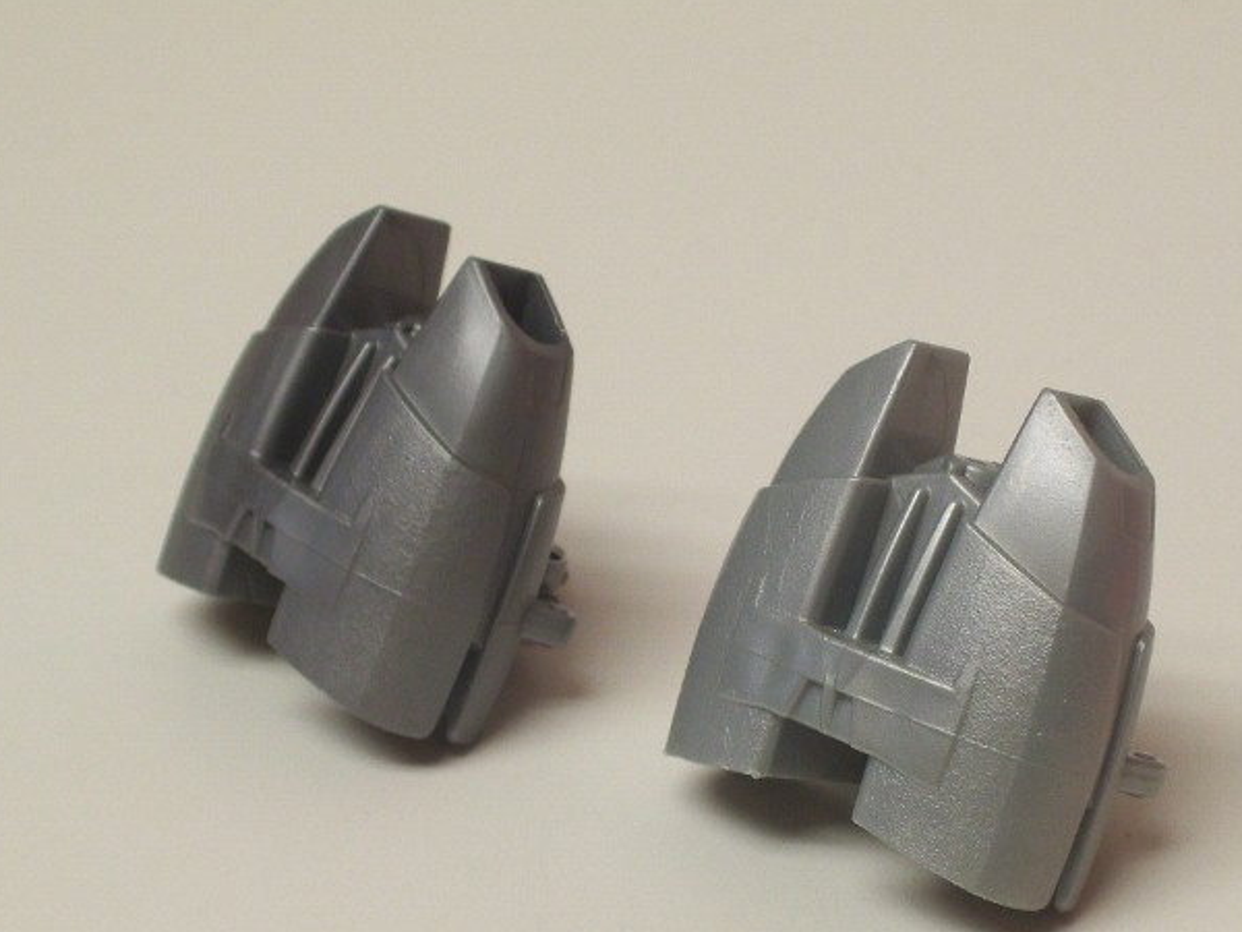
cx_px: 667
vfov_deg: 12.8
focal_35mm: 116
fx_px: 4162
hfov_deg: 17.0
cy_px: 613
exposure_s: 1/60
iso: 160
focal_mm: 14.3
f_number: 4.3
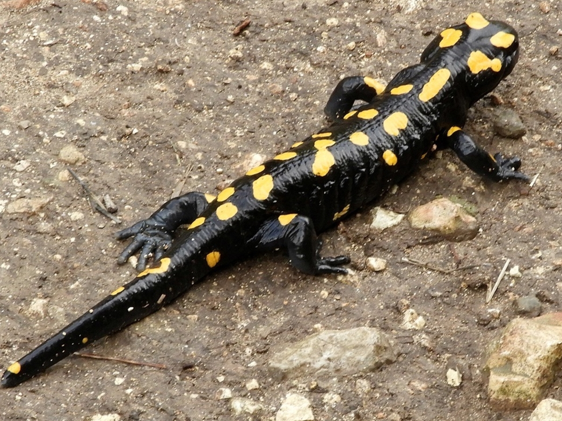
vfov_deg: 7.6
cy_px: 194
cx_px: 268
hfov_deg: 10.1
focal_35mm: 196
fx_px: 3182
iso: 250
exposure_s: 1/60
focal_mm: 32.2
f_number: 7.6
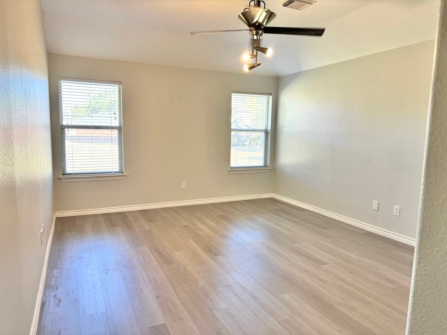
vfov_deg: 56.8
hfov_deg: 71.6
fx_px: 310
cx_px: 224
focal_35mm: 24
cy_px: 168
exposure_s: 1/120
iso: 100
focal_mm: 6.76
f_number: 1.78
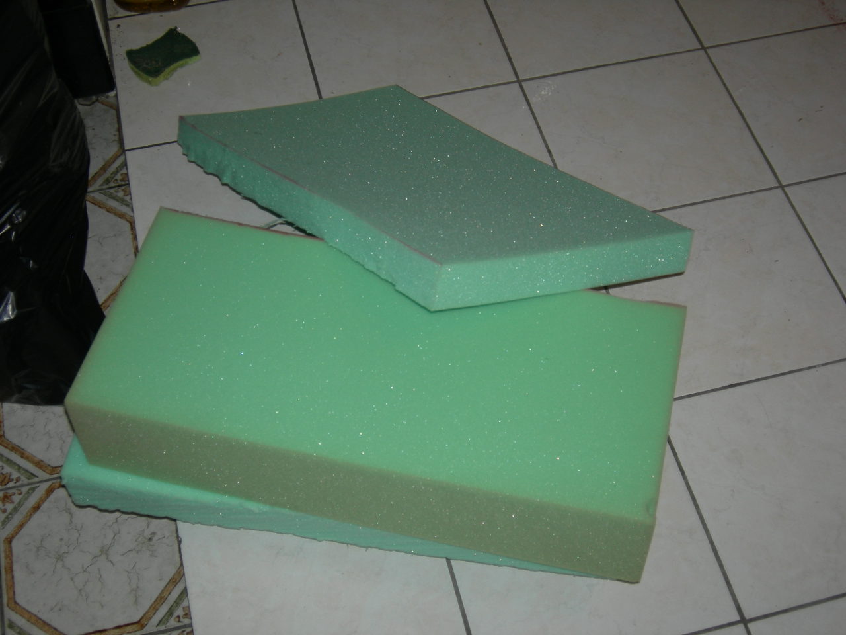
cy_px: 318
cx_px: 423
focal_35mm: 50
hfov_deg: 38.2
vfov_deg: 29.1
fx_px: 1222
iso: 64
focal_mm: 10.4
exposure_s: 1/60.1
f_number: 3.1
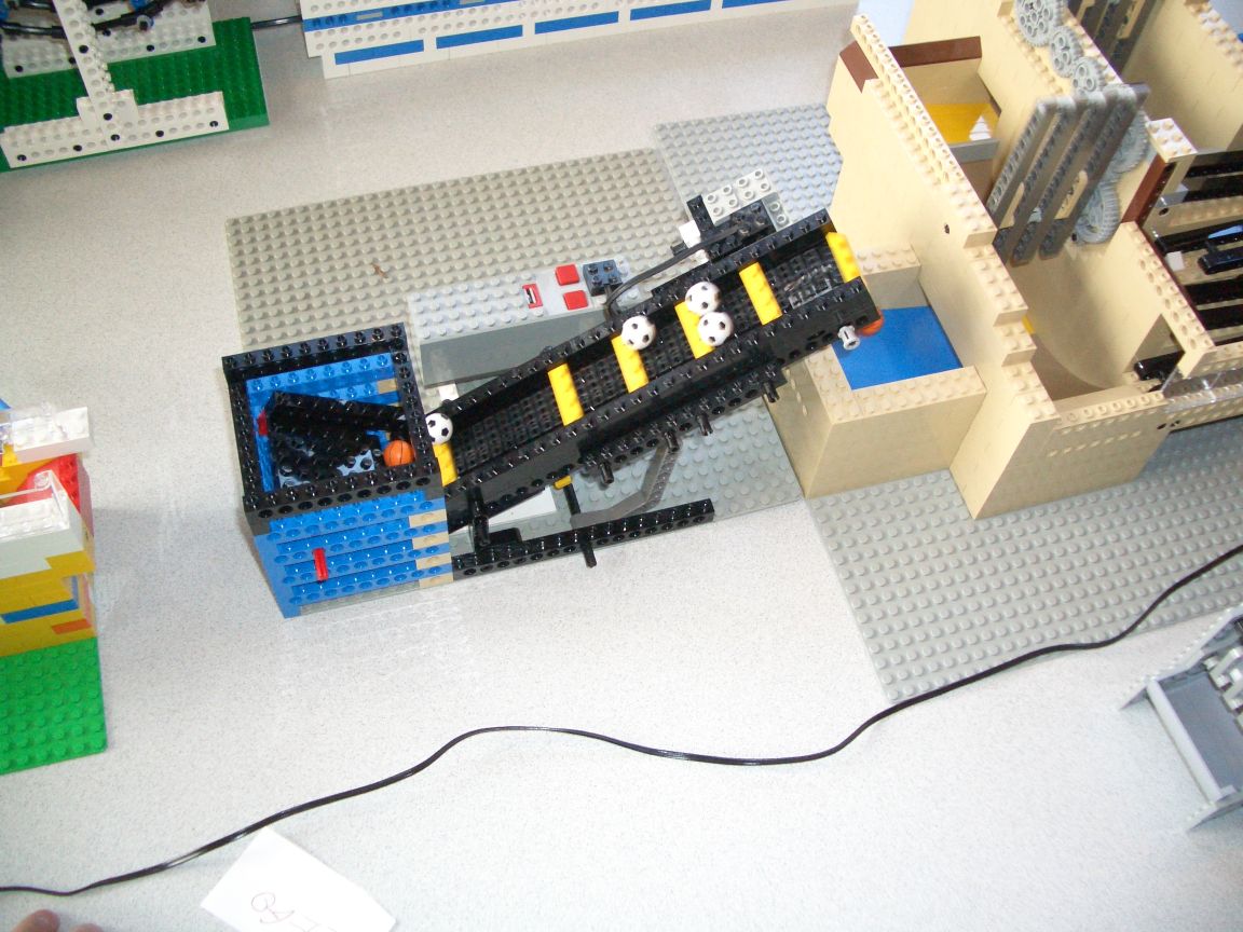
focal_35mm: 35
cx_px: 622
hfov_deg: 52.6
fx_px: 1257
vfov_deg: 40.7
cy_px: 466
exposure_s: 1/80
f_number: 2.6
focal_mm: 5.8
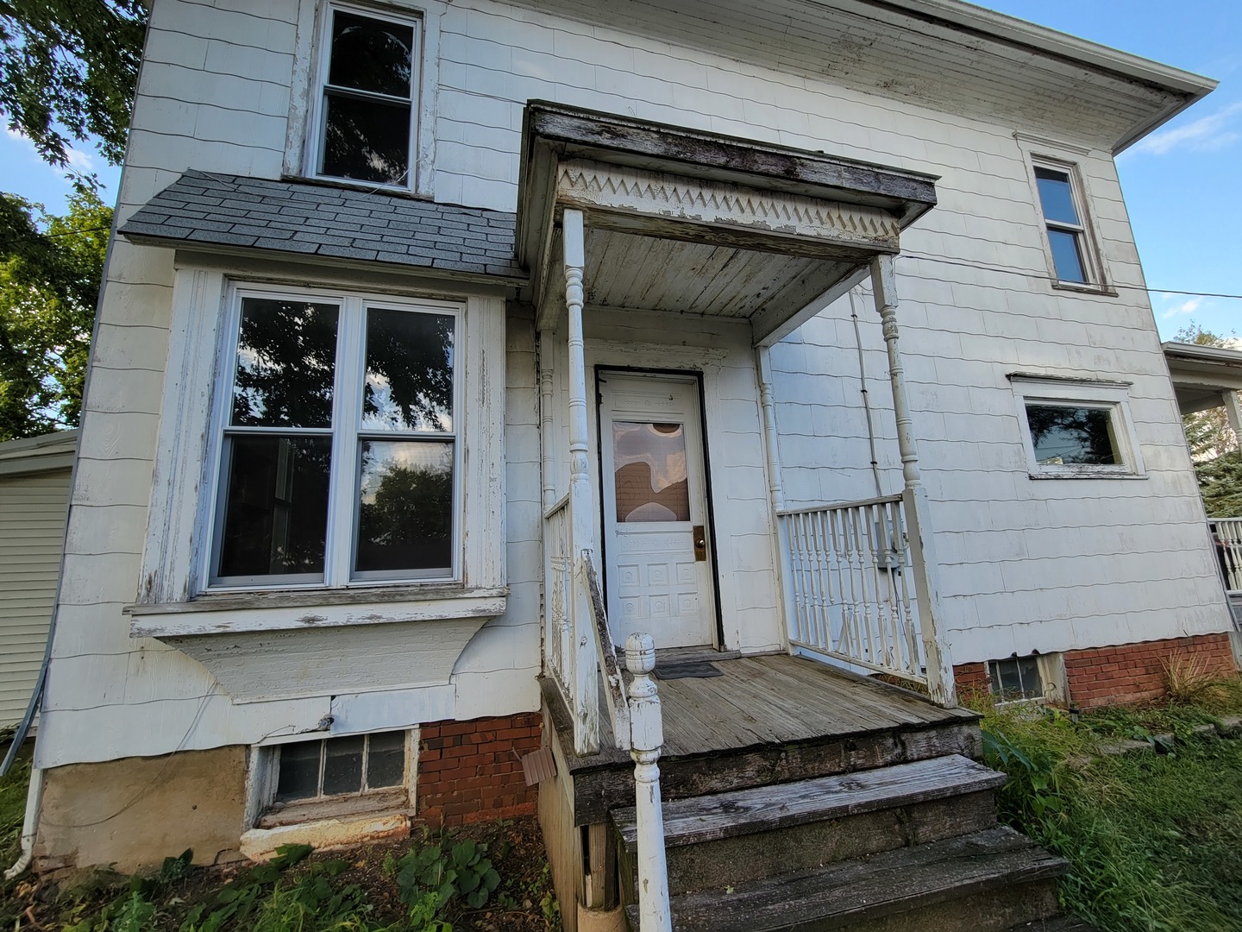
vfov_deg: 89.9
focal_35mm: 13
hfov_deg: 106.2
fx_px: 466
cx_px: 621
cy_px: 466
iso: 50
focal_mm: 2.2
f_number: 2.2
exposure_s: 1/281
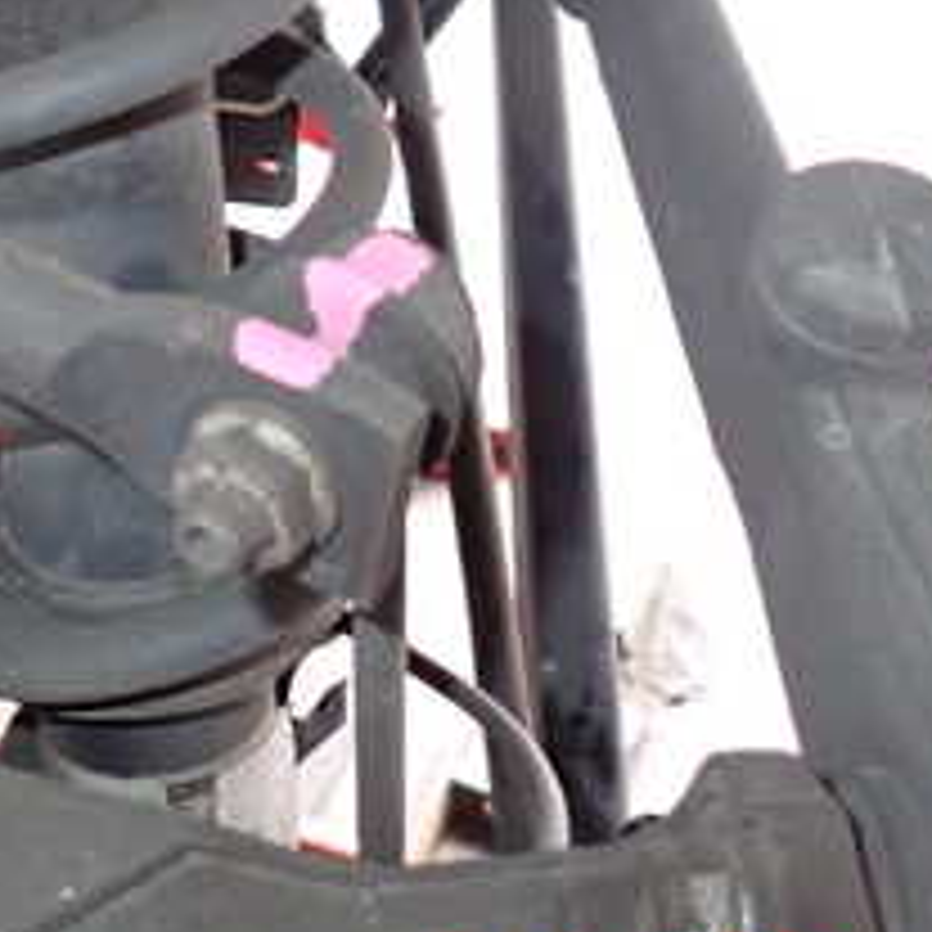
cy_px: 27
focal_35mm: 64
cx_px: 113
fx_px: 1950
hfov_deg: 26.1
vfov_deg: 25.7
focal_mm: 4.5
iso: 400
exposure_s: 1/100
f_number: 2
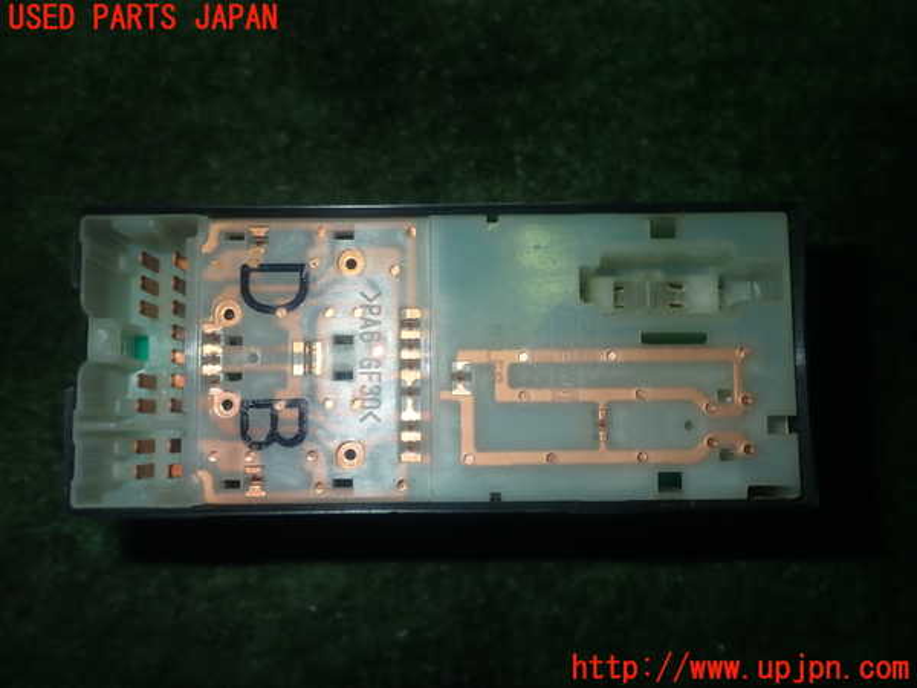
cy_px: 344
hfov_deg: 56.8
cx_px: 458
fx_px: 848
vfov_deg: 44.2
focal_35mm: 32
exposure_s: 1/30
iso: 200
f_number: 7.1
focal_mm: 5.79
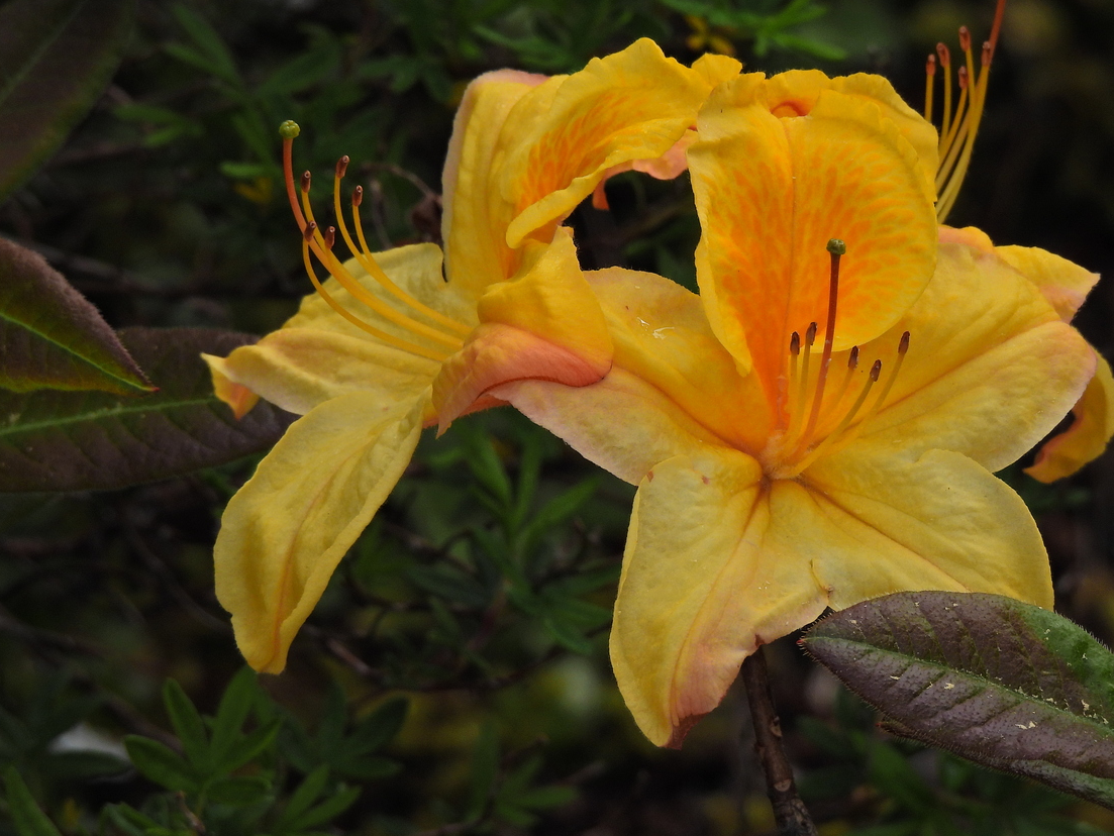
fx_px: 22406
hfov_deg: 2.8
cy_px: 383
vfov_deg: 2.1
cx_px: 625
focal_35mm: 696
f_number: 5
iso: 100
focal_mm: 107
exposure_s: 1/640
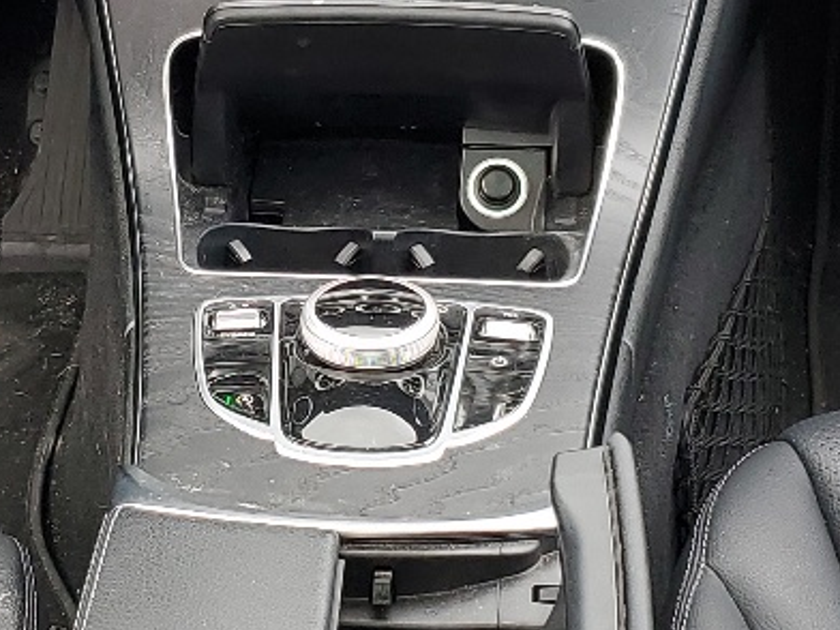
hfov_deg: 18.5
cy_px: 390
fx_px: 2572
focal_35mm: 106
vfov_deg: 14.0
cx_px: 276
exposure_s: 1/120
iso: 50
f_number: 1.5
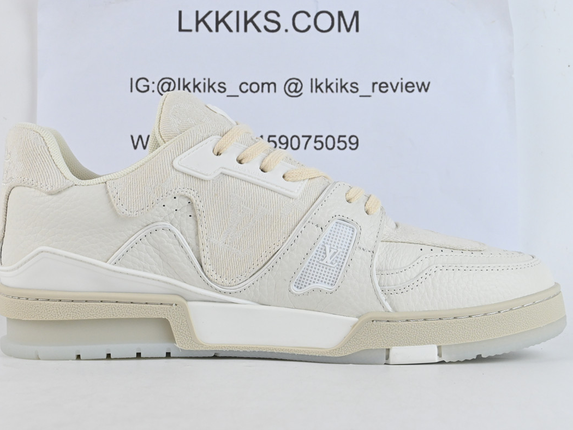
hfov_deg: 28.7
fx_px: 1118
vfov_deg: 21.8
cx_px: 272
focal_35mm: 68
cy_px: 213
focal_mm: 41
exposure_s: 1/100
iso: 1000
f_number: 10
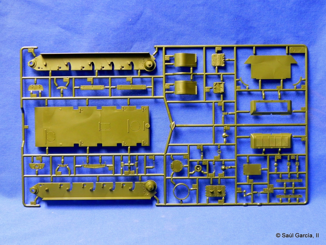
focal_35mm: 58
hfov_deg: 33.2
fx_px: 546
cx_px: 163
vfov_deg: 25.2
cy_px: 122
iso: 400
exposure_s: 1/7.7
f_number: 3.5
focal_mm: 10.3
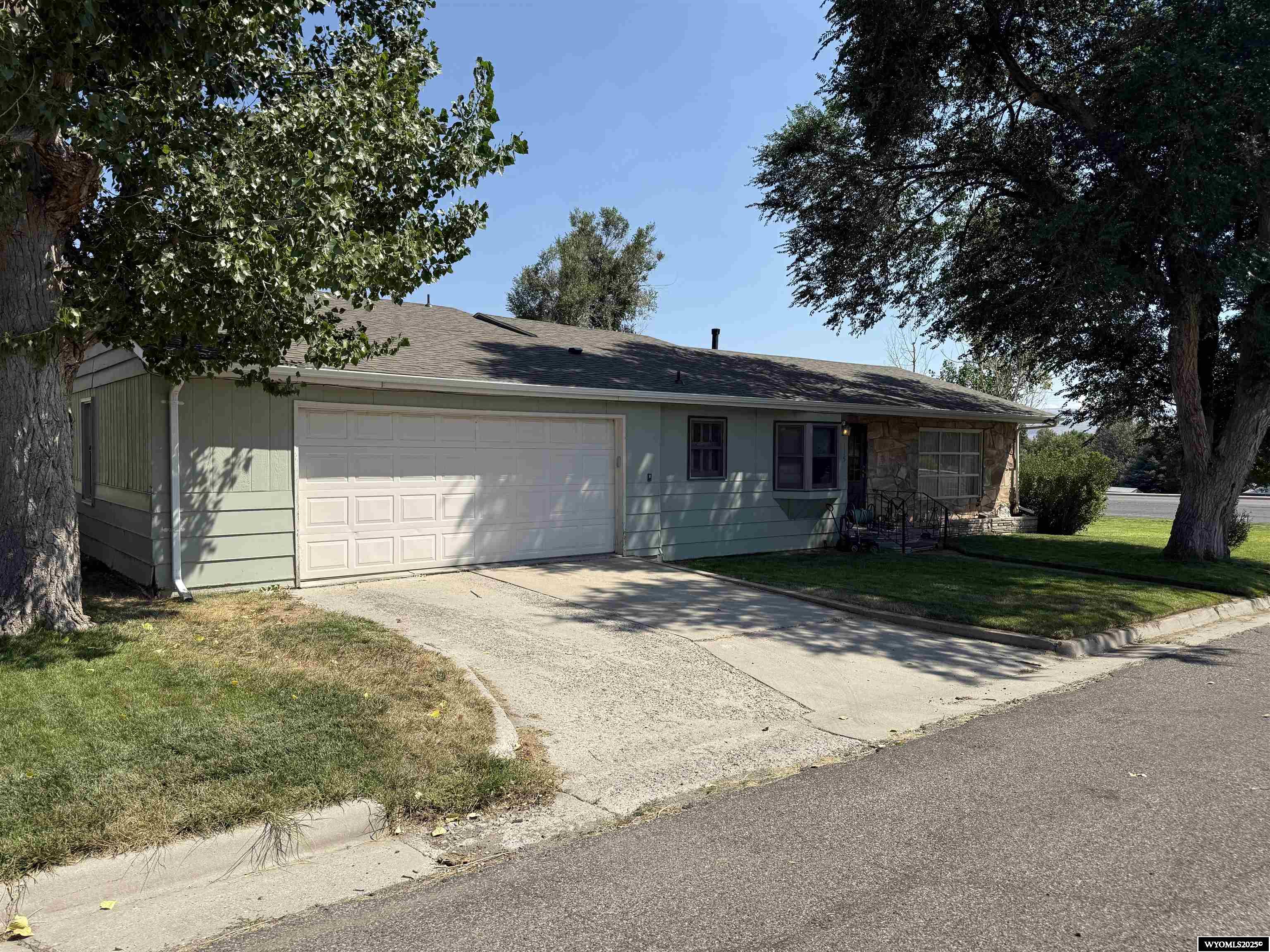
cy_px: 476
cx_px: 635
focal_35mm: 24
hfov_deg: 71.6
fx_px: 881
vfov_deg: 56.8
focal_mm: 6.76
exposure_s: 1/4405
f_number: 1.78
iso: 80
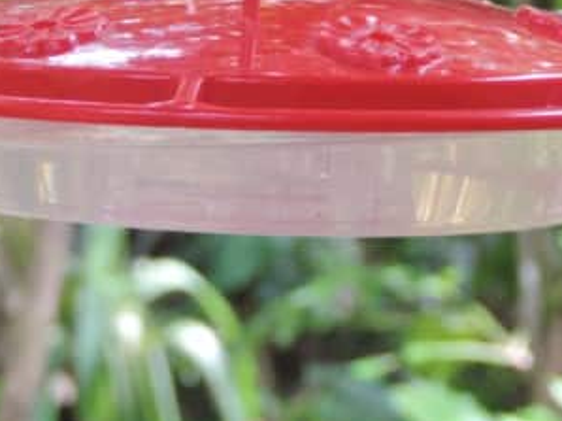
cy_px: -74
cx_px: 351
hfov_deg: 4.3
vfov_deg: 3.2
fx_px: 7414
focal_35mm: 457
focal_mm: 30.3
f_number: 4.5
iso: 400
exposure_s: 1/80
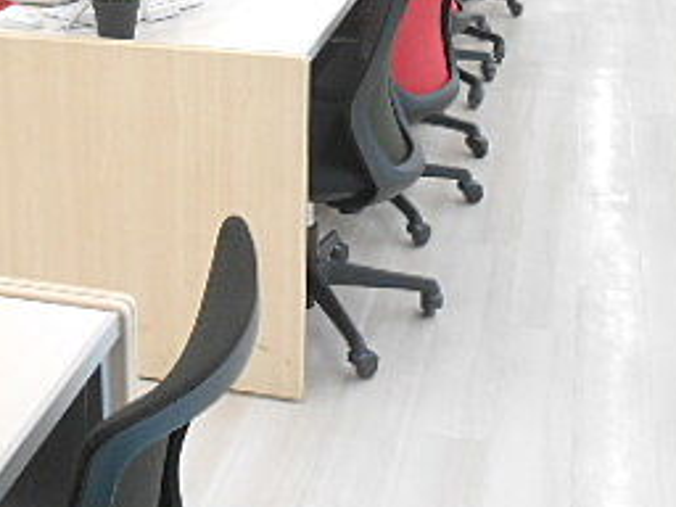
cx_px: 166
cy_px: 61
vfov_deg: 22.1
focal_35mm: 65
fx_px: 1269
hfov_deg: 29.3
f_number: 3.5
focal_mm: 4.6
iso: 400
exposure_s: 1/160
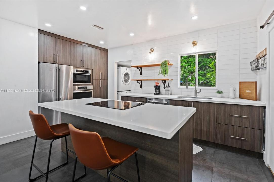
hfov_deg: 96.8
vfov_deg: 73.6
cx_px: 137
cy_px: 91
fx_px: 122
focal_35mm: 16
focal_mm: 16
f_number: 8
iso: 200
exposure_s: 1
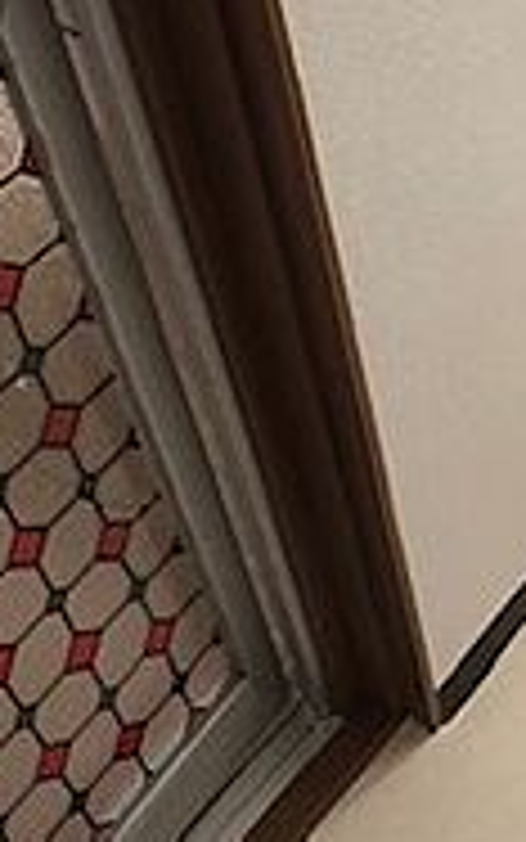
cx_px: 674
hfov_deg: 13.3
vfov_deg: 21.8
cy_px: 324
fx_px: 2177
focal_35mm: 95
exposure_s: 1/15
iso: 64
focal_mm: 4
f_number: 1.8
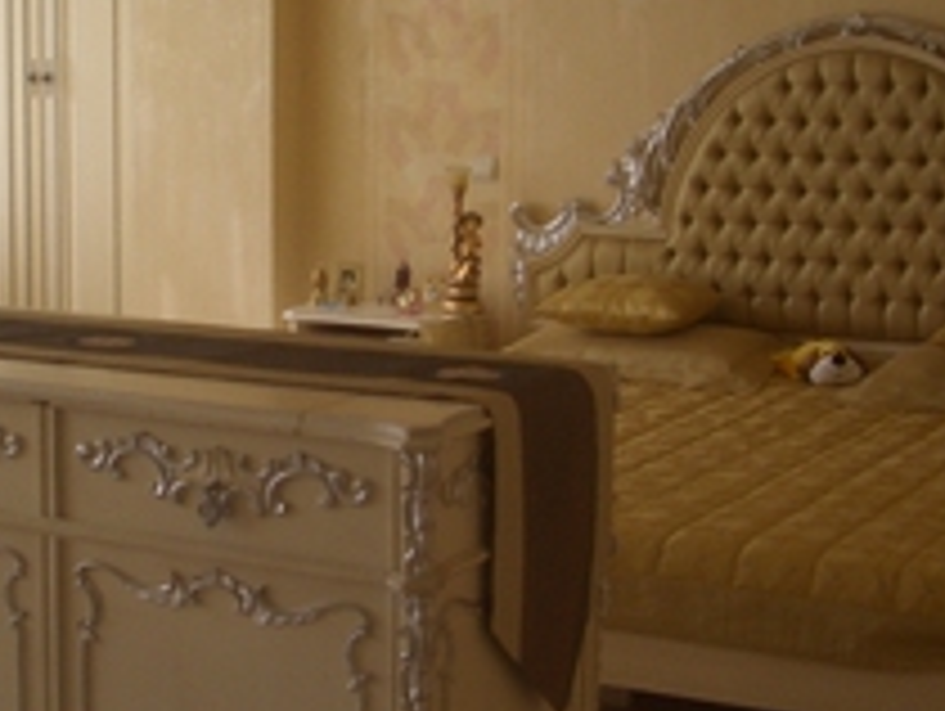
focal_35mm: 75
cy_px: 207
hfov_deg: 25.8
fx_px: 2050
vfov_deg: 19.6
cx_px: 315
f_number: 2.6
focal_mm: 5.8
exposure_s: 1/80
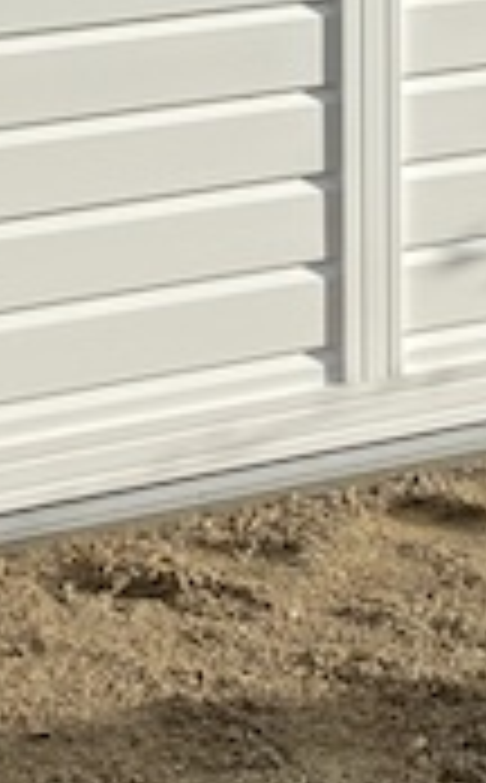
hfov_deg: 9.7
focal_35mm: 135
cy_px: -126
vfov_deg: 15.0
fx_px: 2875
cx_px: 256
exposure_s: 1/5495
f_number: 1.8
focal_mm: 4.25
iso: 32
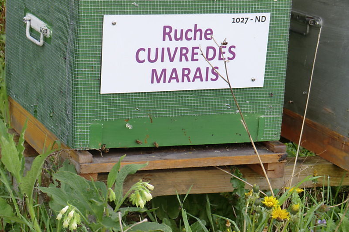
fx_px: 1066
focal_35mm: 110
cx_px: 174
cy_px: 113
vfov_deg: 12.4
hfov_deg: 18.6
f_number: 5
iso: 64
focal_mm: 18.8
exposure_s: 1/100
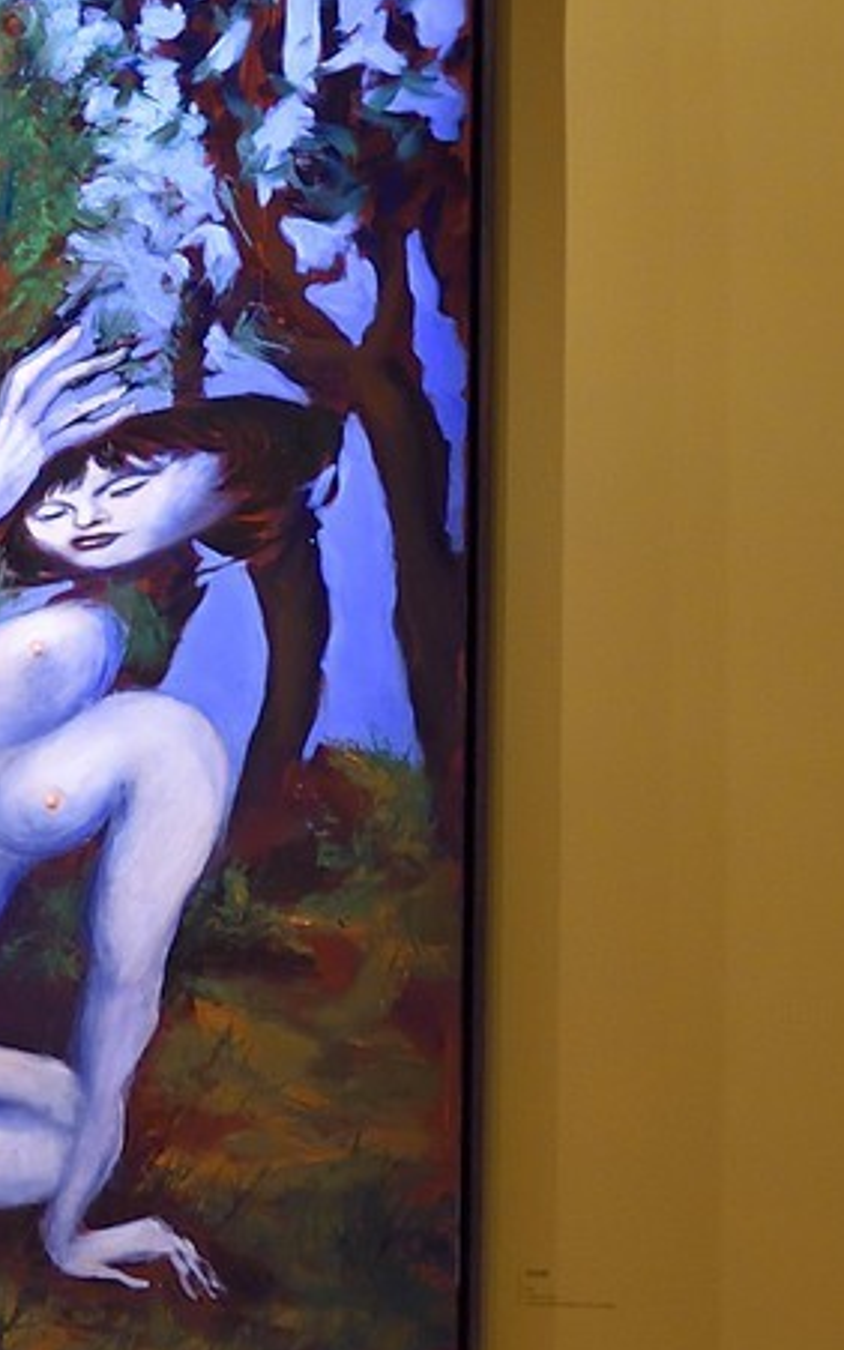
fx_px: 4121
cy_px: 1182
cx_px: -1514
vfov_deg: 18.3
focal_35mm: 112
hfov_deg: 9.6
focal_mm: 31
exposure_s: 1/15
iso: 1600
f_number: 5.6
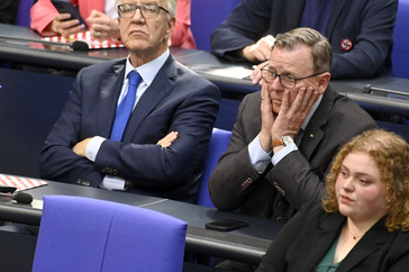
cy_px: 115
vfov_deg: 2.2
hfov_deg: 3.3
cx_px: 240
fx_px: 7037
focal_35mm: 620
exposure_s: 1/400
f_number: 5.6
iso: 8000
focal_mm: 500
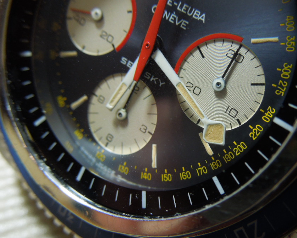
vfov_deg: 40.1
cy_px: 124
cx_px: 181
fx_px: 325
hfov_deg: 48.7
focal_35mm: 37
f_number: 3.6
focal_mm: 5.6
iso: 220
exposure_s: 1/30
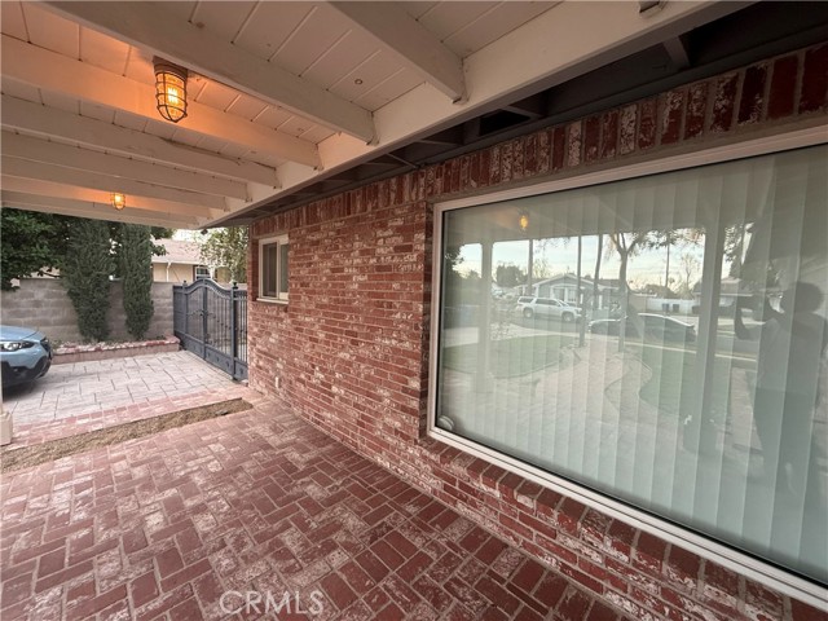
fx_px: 335
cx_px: 414
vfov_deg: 85.7
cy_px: 310
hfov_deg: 102.1
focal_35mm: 14
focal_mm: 2.22
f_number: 2.2
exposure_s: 1/99
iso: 160
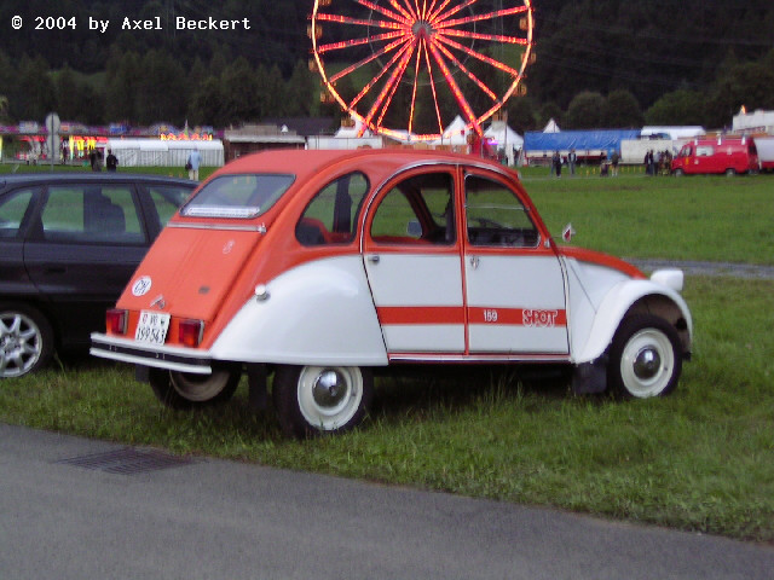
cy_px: 290
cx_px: 387
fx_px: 1565
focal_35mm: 70
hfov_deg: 27.8
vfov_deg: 21.0
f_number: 3.9
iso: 100
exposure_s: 1/18.4
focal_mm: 10.9
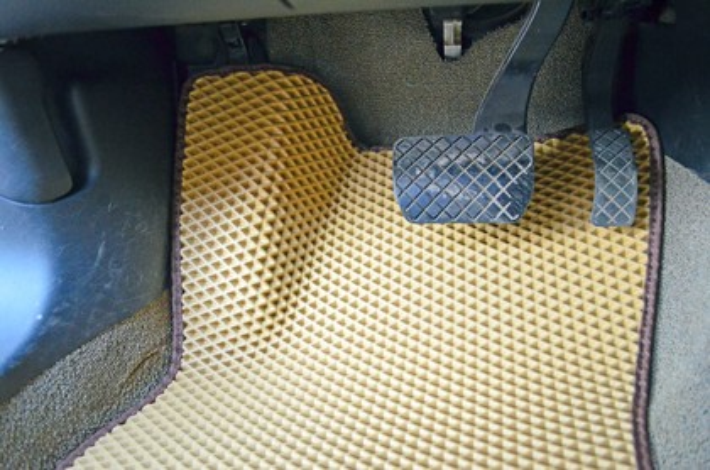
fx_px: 531
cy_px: 235
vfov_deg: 47.7
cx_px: 355
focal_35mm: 27
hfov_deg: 67.5
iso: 3200
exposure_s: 1/30
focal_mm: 18
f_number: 3.5
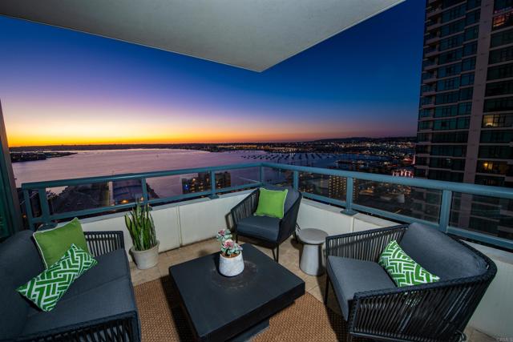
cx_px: 256
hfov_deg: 104.2
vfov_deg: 81.2
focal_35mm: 14
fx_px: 200
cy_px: 171
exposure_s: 1
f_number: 8
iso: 200
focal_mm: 14
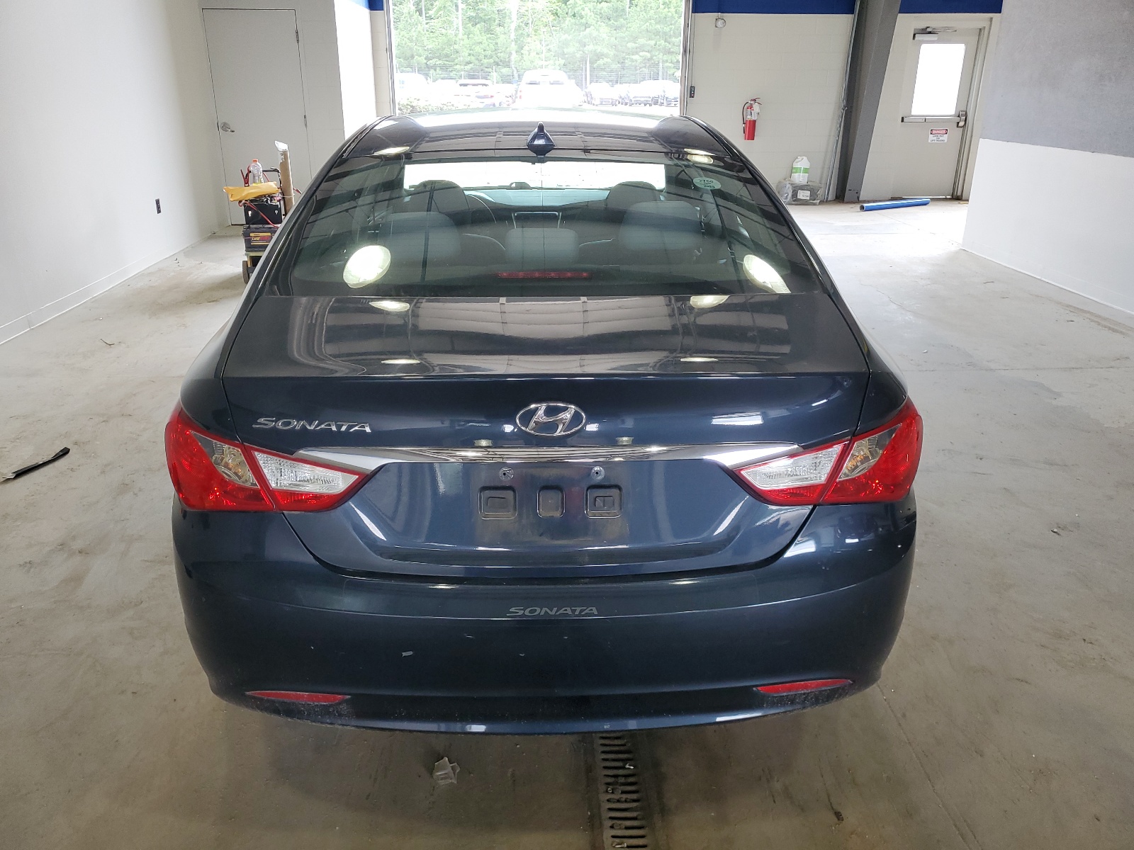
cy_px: 425
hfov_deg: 67.3
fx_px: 852
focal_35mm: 26
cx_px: 567
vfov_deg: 53.1
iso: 74
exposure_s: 1/120
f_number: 1.5
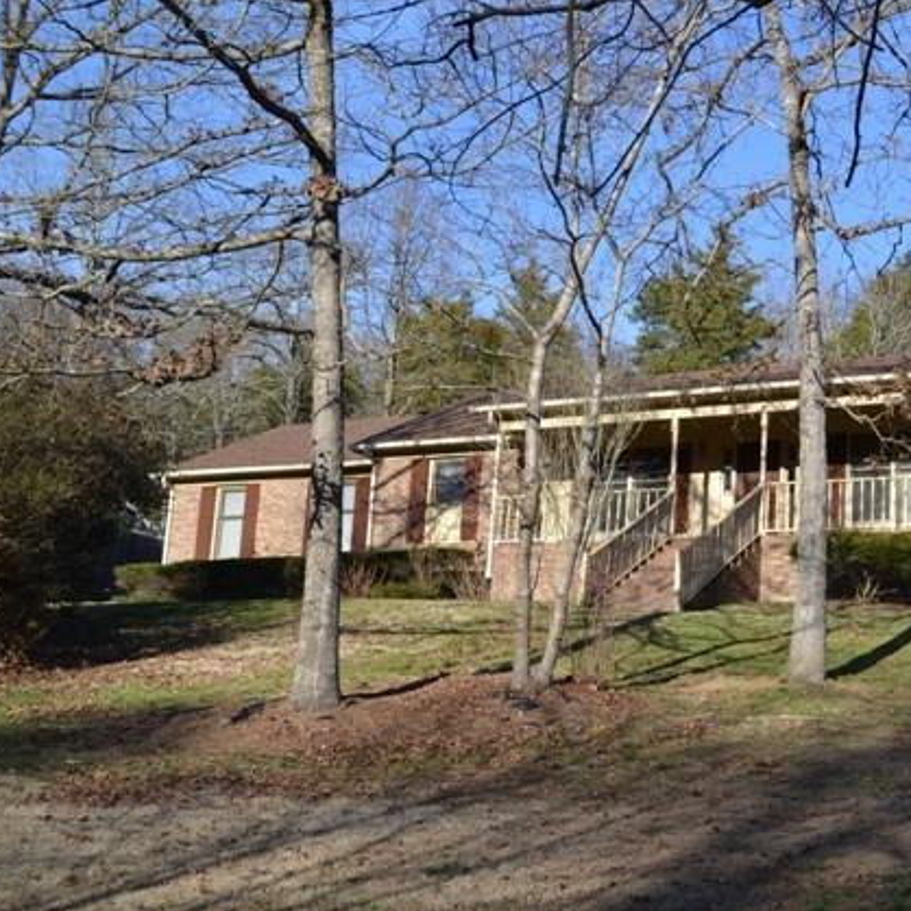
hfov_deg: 29.7
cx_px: 684
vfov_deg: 30.2
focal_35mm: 57
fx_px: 1687
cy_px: 461
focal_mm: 29
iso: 100
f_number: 7.1
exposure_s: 1/200
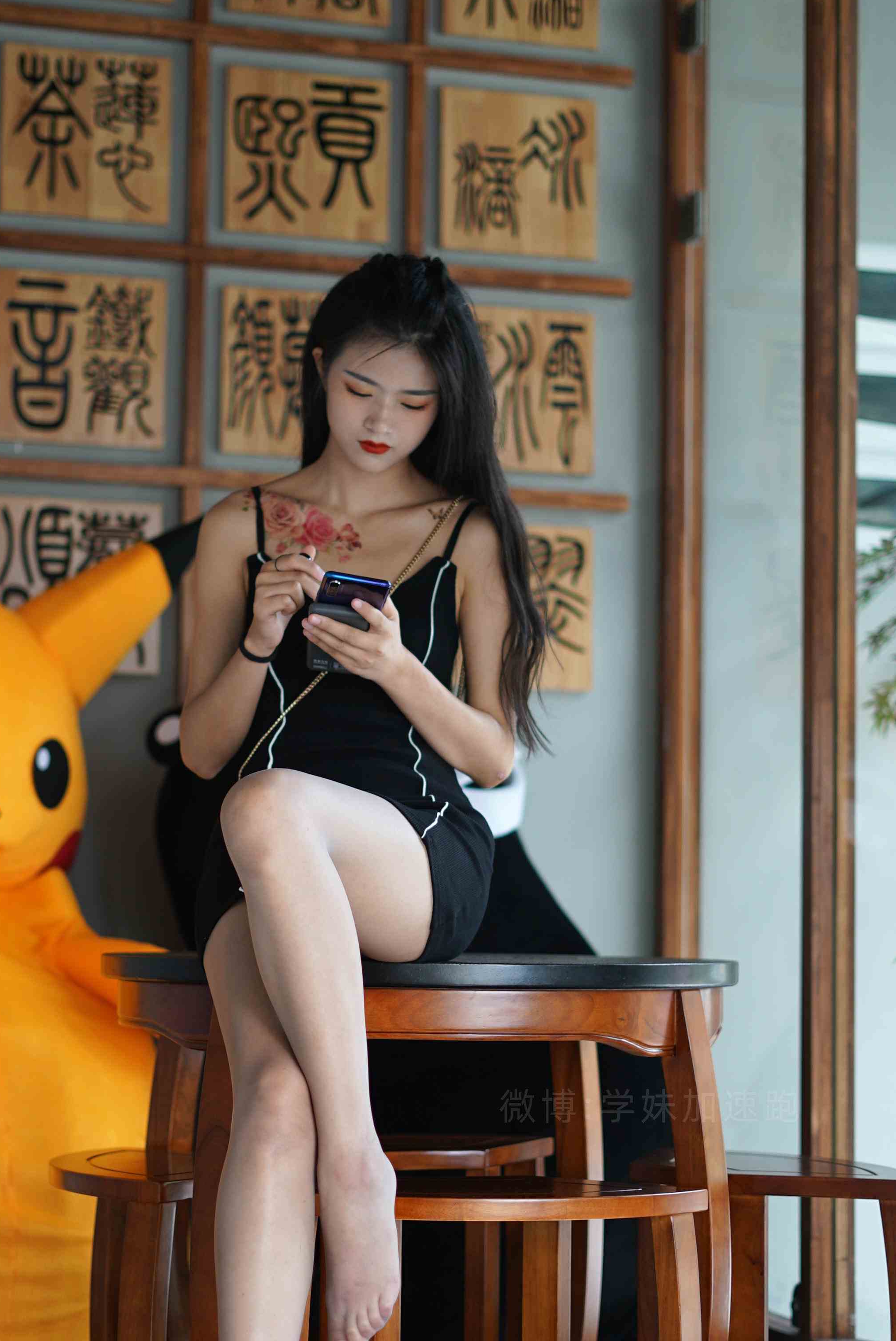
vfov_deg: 28.8
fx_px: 2610
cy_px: 750
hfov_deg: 19.5
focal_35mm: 70
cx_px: 380
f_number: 1.8
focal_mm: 50
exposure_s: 1/160
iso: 200
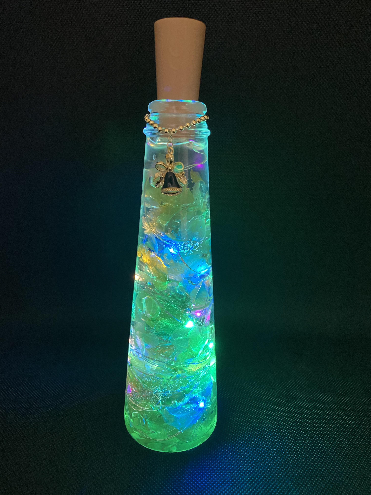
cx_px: 186
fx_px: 372
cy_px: 248
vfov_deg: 67.3
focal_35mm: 26
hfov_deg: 53.1
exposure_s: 1/37
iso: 500
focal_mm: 4.25
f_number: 1.8
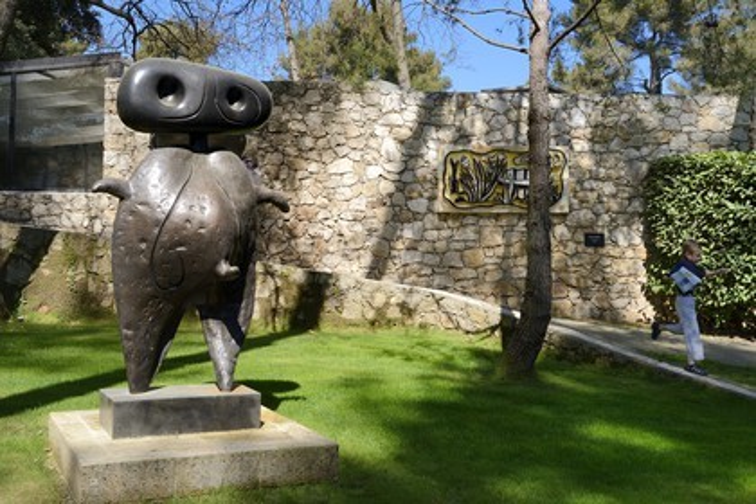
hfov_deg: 50.7
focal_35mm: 38
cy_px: 252
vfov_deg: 35.1
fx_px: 798
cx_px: 378
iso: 200
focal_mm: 38
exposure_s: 1/200
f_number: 9
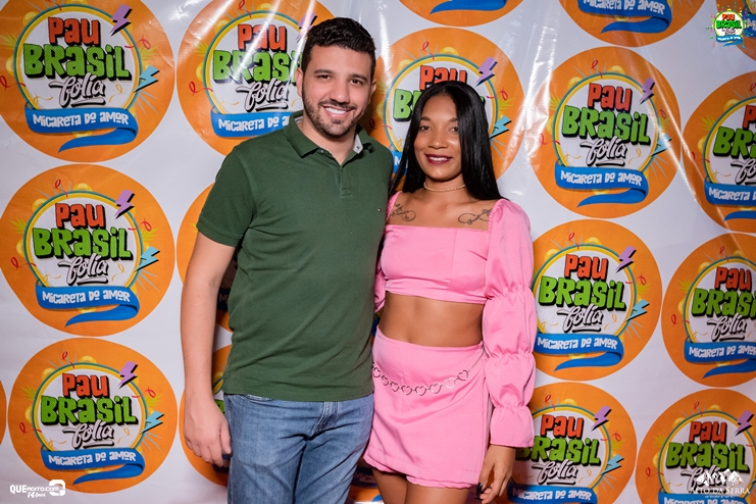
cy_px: 252
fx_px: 756
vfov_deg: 36.9
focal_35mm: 36
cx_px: 378
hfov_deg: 53.1
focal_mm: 24
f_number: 2.8
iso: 2500
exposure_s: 1/250
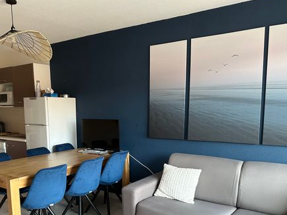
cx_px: 124
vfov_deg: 42.4
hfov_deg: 55.2
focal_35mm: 33
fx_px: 274
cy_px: 143
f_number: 1.78
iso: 250
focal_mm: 6.86
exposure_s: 1/62
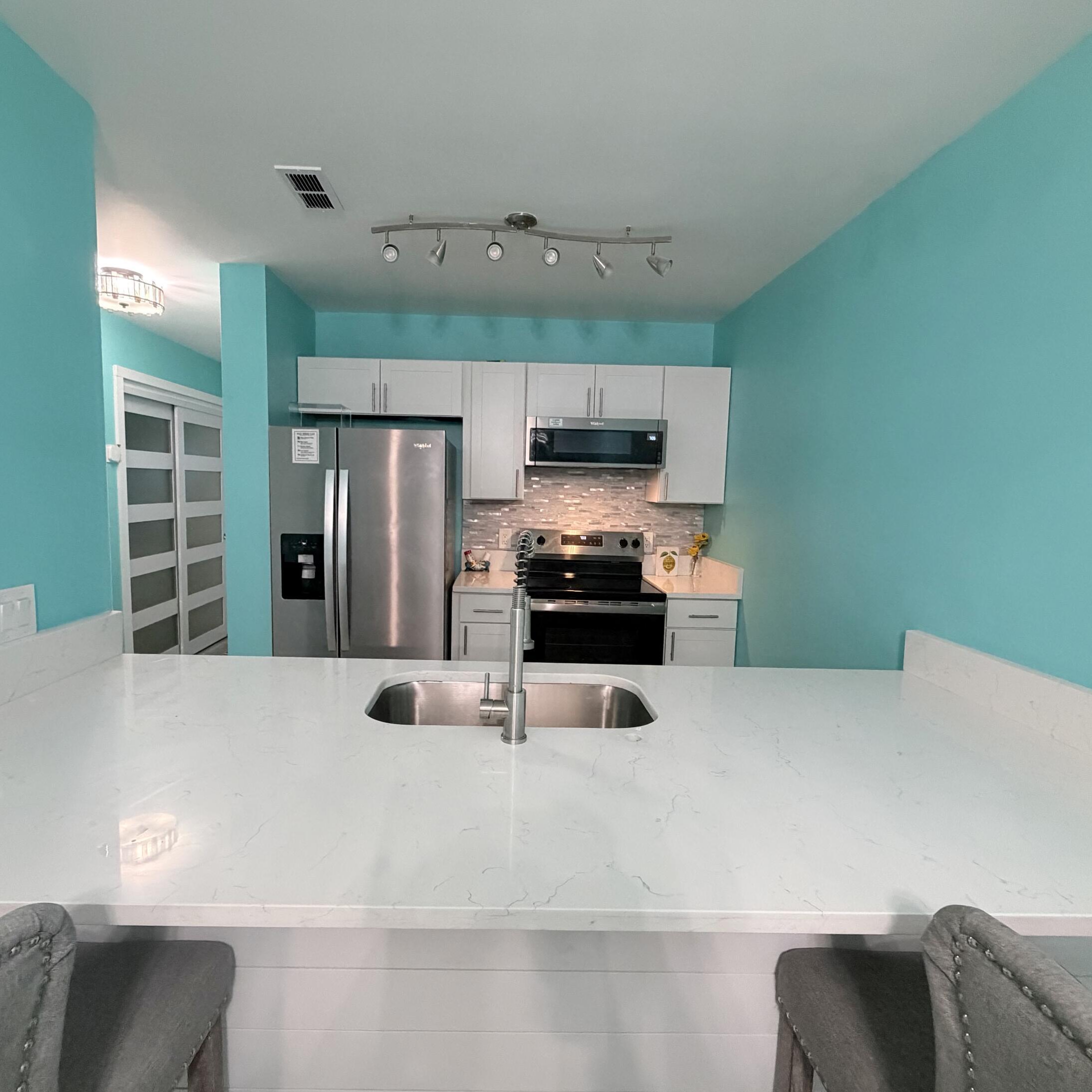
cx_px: 518
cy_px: 546
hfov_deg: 83.9
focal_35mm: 17
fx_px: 607
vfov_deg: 84.0
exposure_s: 1/60
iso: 500
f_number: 2.2
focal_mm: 2.22
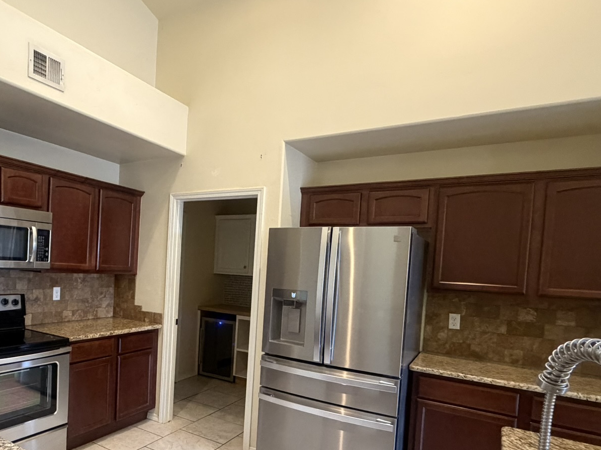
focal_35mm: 24
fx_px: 417
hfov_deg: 69.5
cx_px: 198
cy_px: 283
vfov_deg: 56.1
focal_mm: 2.22
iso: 640
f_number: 2.2
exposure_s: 1/60
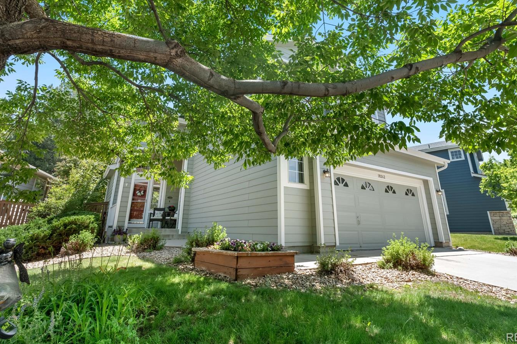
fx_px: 273
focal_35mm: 19
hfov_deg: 86.9
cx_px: 261
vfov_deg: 64.1
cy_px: 141
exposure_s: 1/125
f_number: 11
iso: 500
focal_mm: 16
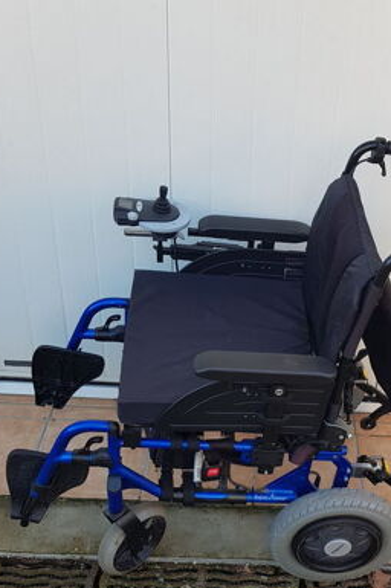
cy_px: 379
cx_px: 295
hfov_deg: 29.3
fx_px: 734
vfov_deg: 43.2
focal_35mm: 45
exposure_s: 1/145
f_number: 1.7
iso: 40
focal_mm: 4.2
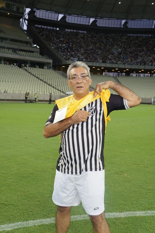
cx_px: 78
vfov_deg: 45.0
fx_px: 282
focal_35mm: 44
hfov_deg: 30.8
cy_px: 116
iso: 200
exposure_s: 1/100
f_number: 5.6
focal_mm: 29
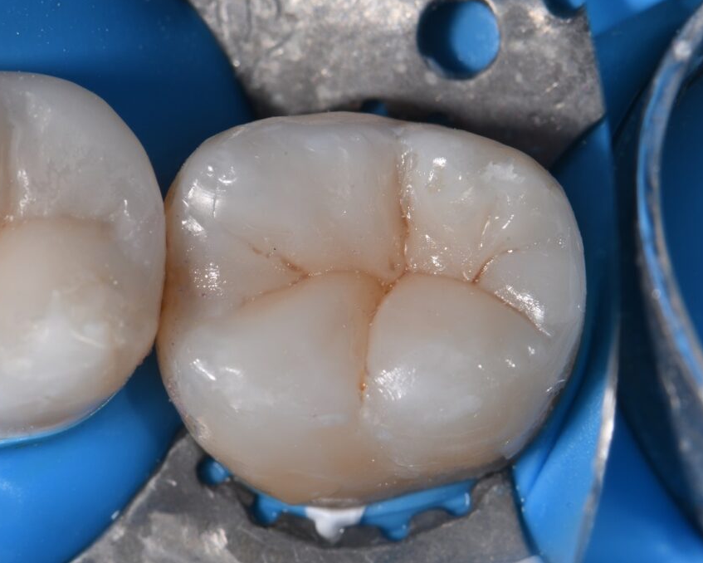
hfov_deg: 10.8
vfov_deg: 8.7
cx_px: 414
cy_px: 281
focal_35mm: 178
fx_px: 3704
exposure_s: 1/160
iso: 200
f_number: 32
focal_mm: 105
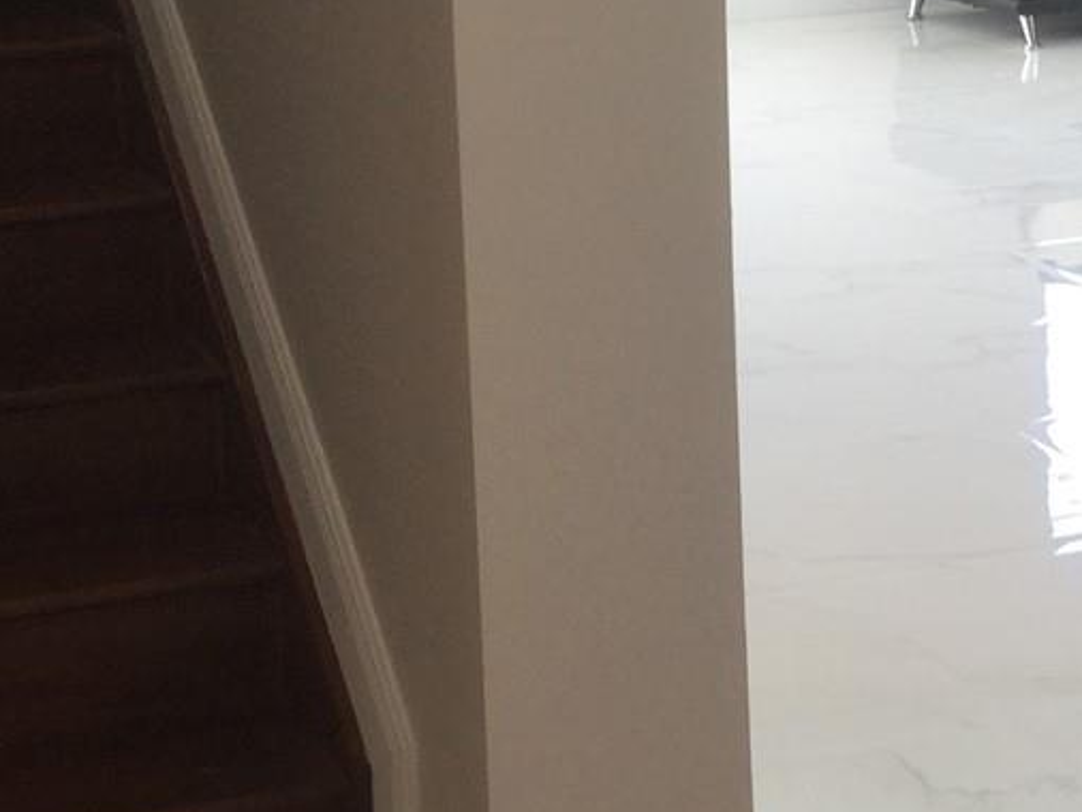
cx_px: 716
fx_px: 3065
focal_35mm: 98
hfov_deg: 20.0
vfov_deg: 14.9
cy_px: 66
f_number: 2.4
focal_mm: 3.3
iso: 32
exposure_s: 1/60
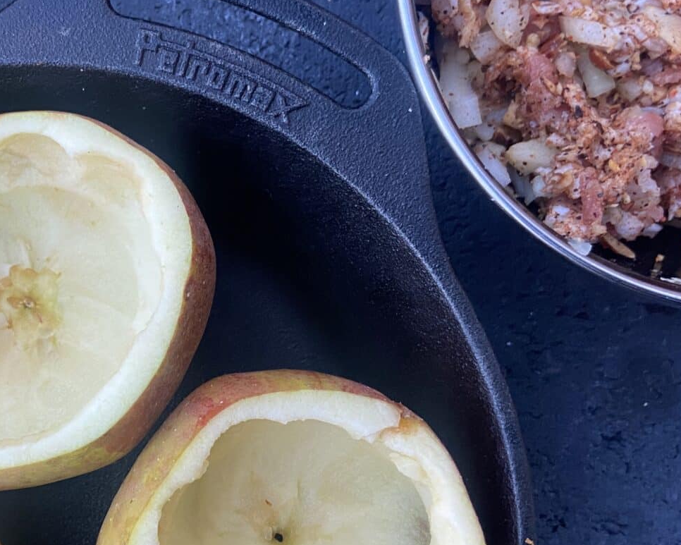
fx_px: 1048
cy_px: 295
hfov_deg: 35.0
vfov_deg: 29.1
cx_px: 154
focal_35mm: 52
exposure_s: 1/60
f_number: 1.8
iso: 200
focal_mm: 4.25
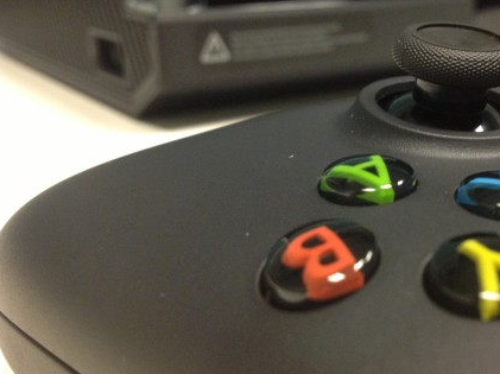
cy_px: 159
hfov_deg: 37.7
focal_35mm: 50
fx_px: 722
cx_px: 342
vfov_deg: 29.0
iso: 250
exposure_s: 1/15
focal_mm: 4.28
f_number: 2.4
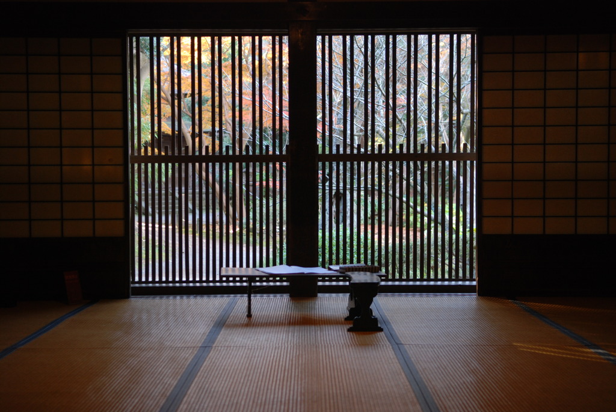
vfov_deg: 23.8
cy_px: 206
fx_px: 976
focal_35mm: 57
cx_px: 308
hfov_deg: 35.0
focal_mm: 38
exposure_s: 1/25
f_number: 2.8
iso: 200
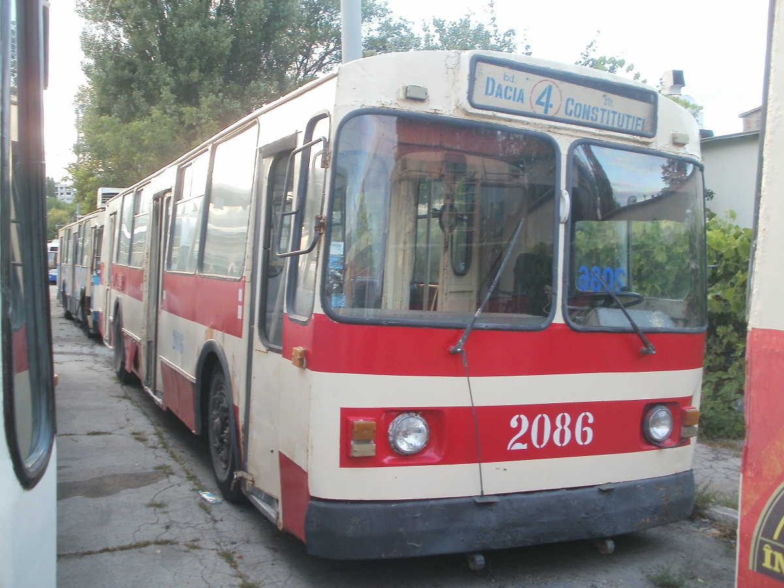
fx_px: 815
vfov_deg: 39.7
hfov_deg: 51.4
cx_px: 392
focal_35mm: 36
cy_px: 294
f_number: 3.5
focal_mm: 6.3
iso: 100
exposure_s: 1/30
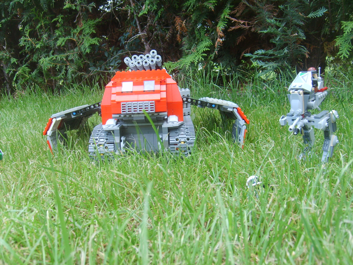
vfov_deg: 40.7
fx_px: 357
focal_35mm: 35
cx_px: 176
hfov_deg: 52.6
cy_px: 132
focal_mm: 5.8
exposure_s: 1/60
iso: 50
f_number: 2.8
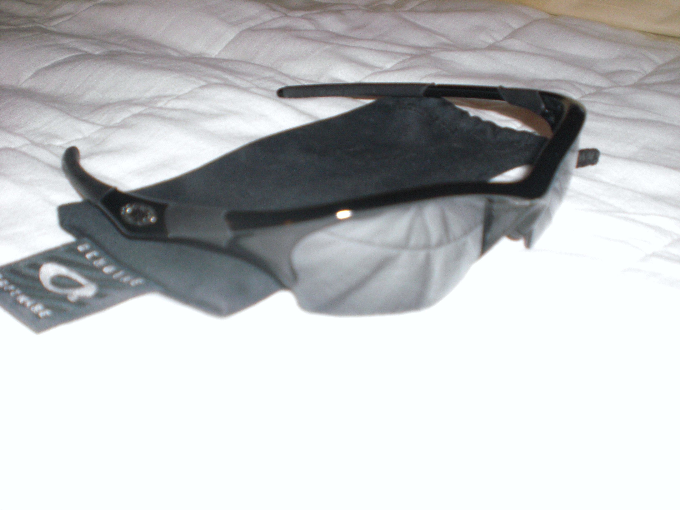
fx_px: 746
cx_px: 340
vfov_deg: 37.7
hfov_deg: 49.0
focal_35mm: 38
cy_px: 255
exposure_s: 1/60
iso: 200
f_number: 3.1
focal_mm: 6.3
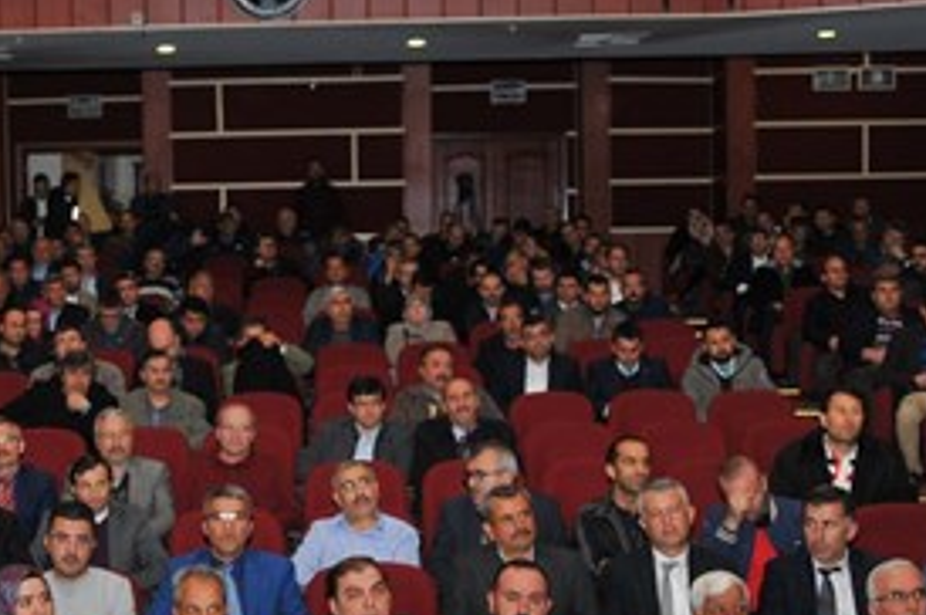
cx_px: 260
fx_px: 1978
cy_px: 519
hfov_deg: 26.1
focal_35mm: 77
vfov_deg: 17.5
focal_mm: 22
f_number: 5.6
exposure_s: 1/60
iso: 400
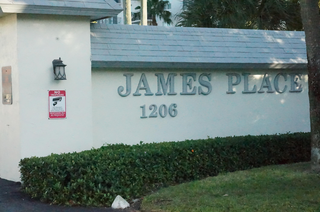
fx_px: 666
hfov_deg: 27.0
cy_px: 106
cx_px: 160
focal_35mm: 75
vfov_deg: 18.1
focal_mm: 50
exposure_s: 1/4000
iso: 25600
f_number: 18
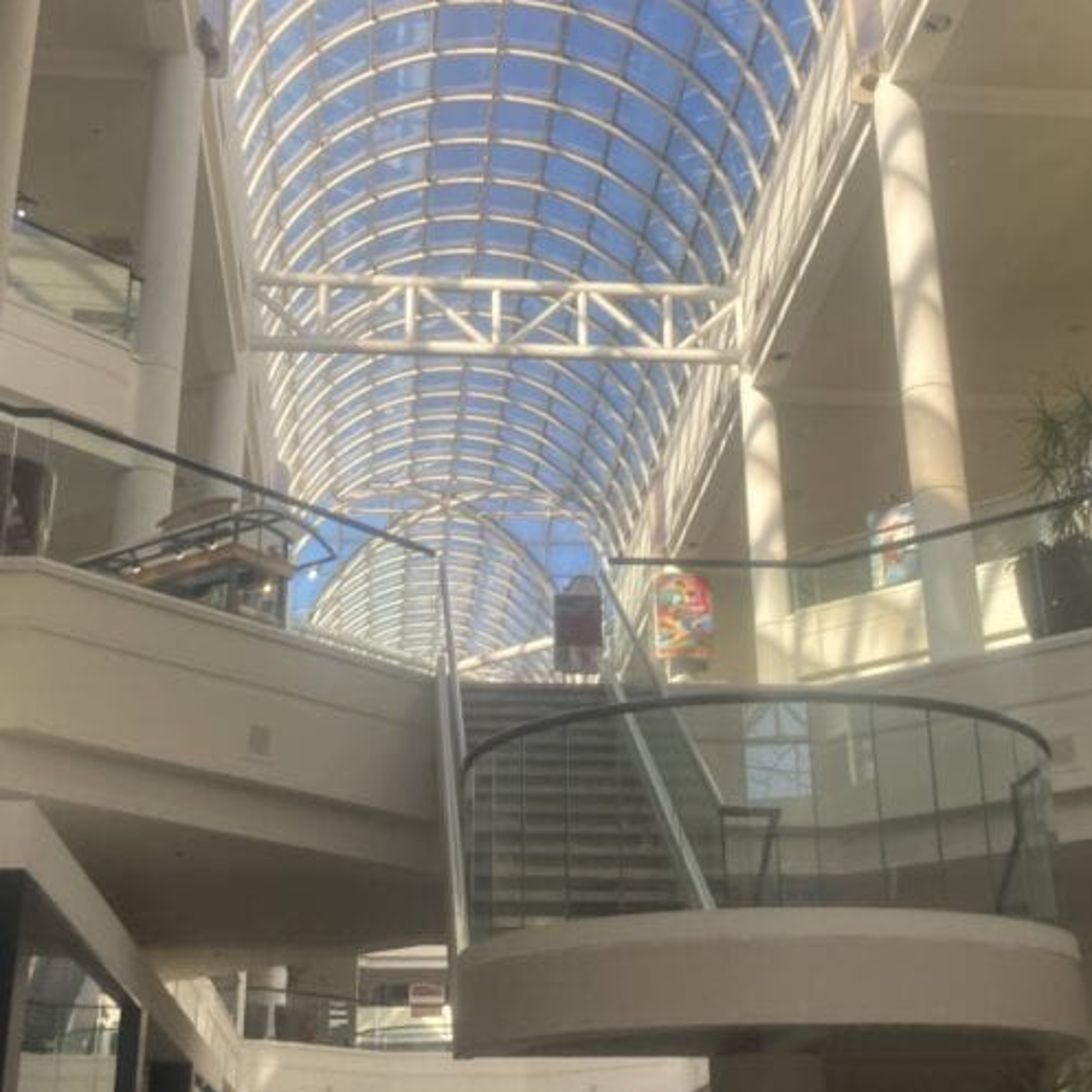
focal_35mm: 51
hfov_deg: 33.4
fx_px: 1820
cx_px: 562
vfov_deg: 33.3
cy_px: 420
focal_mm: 3.99
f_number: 1.8
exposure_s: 1/120
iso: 25
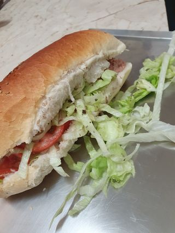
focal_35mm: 26
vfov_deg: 67.3
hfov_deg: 53.1
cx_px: 88
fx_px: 175
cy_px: 116
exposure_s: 1/50
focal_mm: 4.32
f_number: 2.4
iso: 400
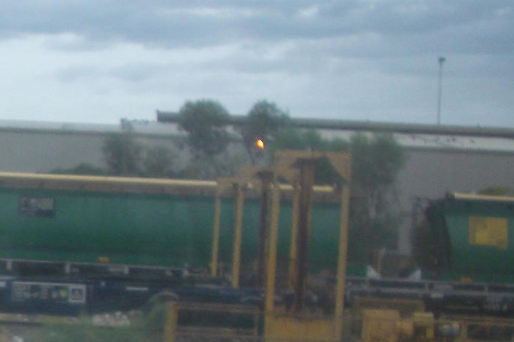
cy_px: 357
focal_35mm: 119
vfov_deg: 11.4
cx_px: -273
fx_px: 1699
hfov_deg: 15.7
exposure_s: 1/320
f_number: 2.6
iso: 50
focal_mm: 5.8
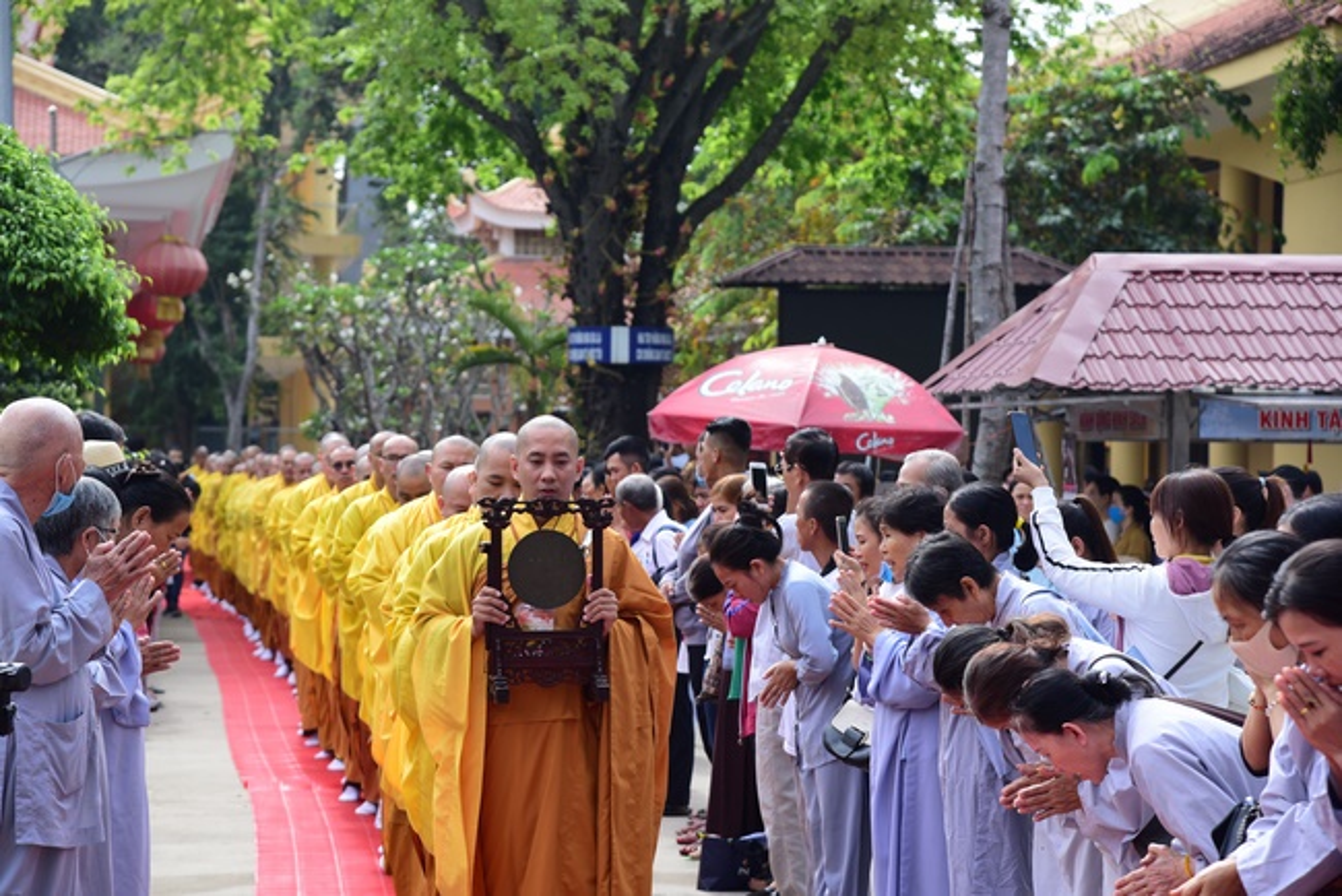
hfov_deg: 20.4
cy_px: 448
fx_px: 3729
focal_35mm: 100
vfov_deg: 13.7
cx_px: 671
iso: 400
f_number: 6.3
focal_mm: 100
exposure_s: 1/500
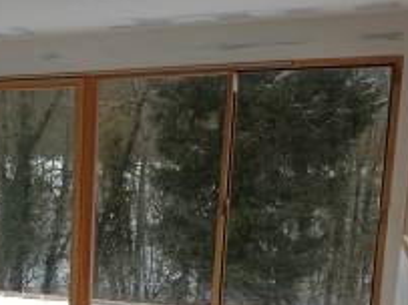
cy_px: 307
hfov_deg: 26.1
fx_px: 848
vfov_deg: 19.8
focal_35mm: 72
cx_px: 35
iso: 50
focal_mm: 4.28
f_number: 2.4
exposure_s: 1/194
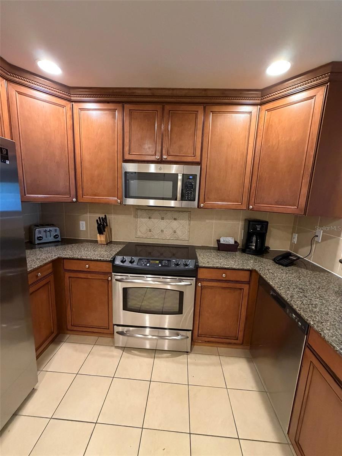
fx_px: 184
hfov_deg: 85.7
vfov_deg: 102.1
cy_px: 228
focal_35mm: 14
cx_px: 171
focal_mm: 2.22
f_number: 2.2
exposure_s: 1/60
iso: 640
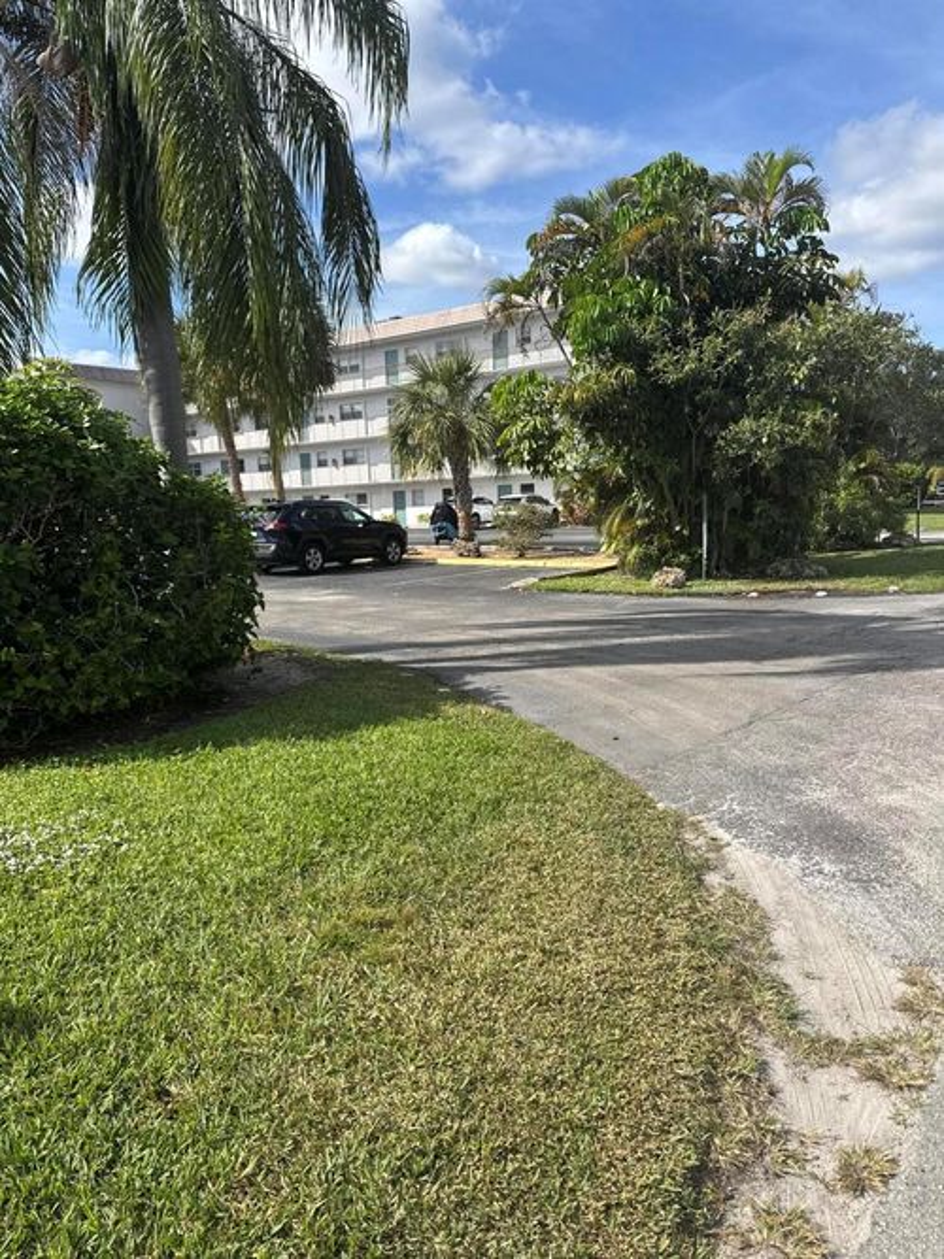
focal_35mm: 24
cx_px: 472
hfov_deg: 56.8
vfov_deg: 71.6
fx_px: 873
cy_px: 630
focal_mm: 6.76
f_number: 1.78
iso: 80
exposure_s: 1/3802
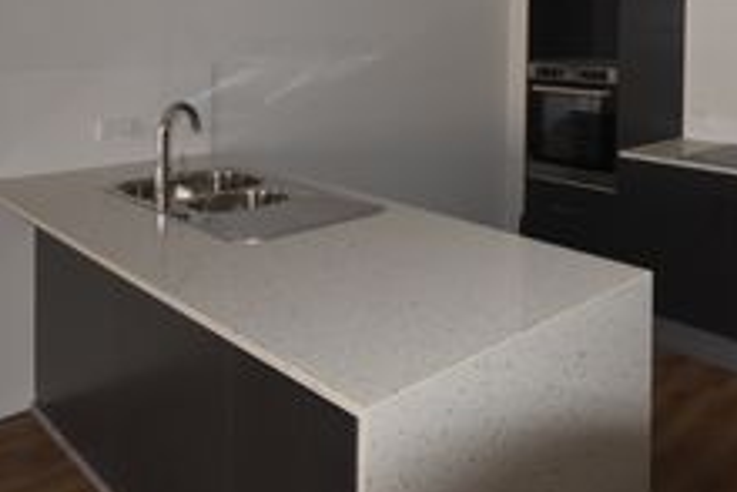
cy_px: 22
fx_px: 656
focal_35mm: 32
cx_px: 623
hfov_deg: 53.4
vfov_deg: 37.6
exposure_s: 1/60
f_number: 4
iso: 450
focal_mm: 10
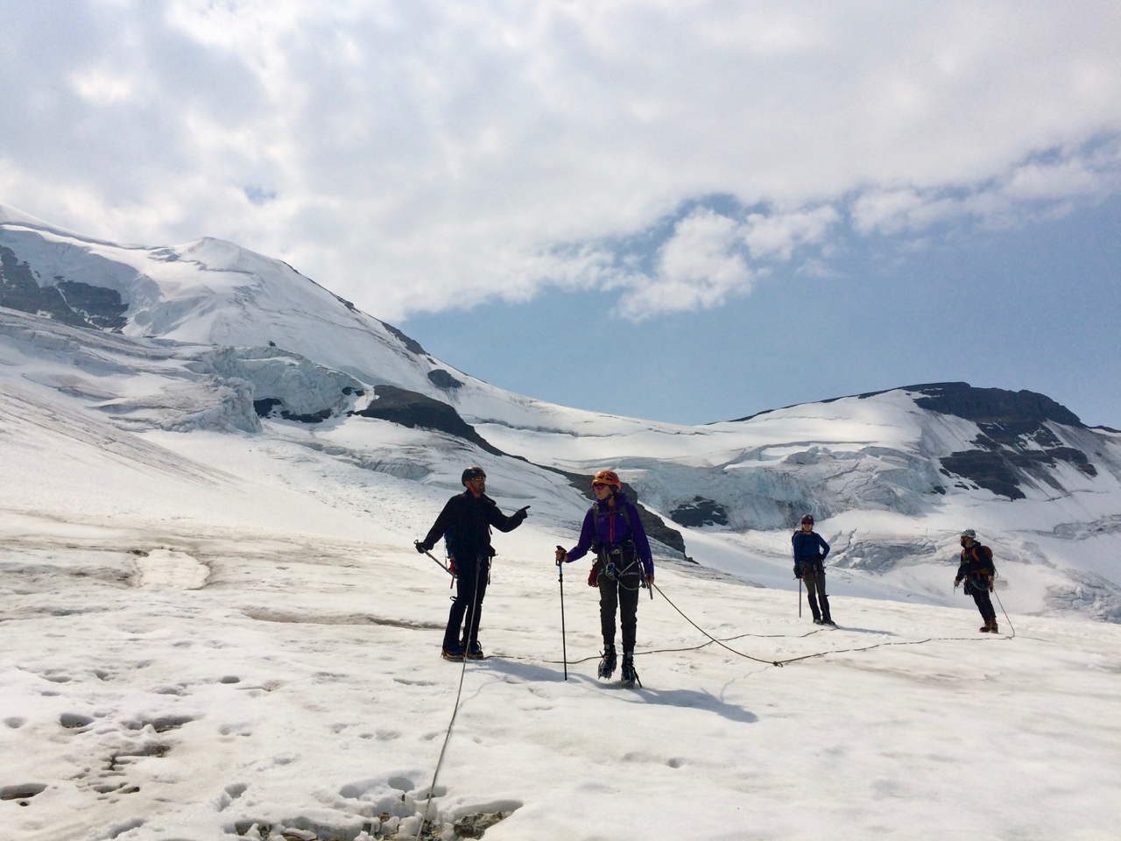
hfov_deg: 61.7
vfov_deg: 48.2
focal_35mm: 29
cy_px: 420
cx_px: 560
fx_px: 939
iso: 40
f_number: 2.2
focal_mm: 4.15
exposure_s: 1/13699
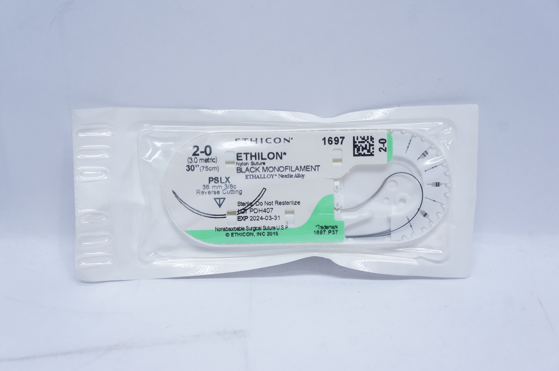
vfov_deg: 27.2
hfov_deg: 40.0
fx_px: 768
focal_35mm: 50
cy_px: 186
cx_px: 280
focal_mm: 33
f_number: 7.1
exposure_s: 1/60
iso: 800
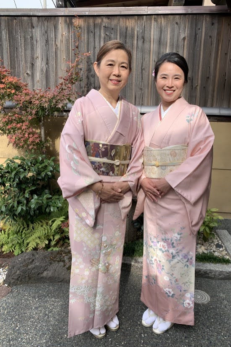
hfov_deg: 46.4
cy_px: 177
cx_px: 121
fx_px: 270
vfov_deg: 65.5
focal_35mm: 28
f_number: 1.8
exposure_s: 1/608
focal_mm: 4.25
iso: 25
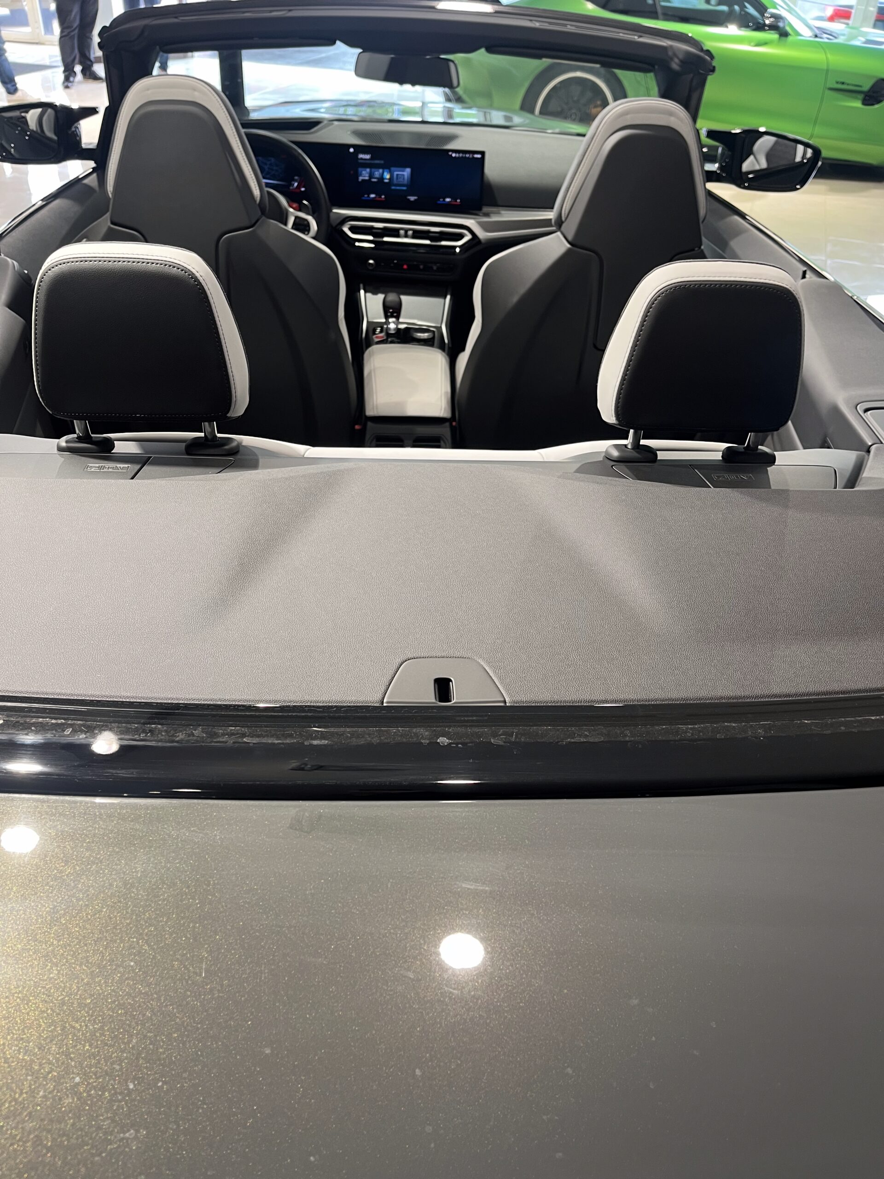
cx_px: 442
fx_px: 885
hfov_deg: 53.1
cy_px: 590
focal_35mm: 26
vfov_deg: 67.3
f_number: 1.6
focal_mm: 5.1
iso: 64
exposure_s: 1/50
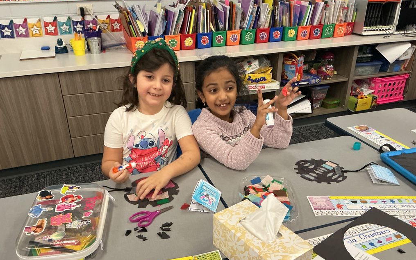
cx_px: 209
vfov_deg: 40.6
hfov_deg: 61.2
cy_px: 146
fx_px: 352
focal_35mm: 31
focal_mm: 3
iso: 200
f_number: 1.8
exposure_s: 1/40
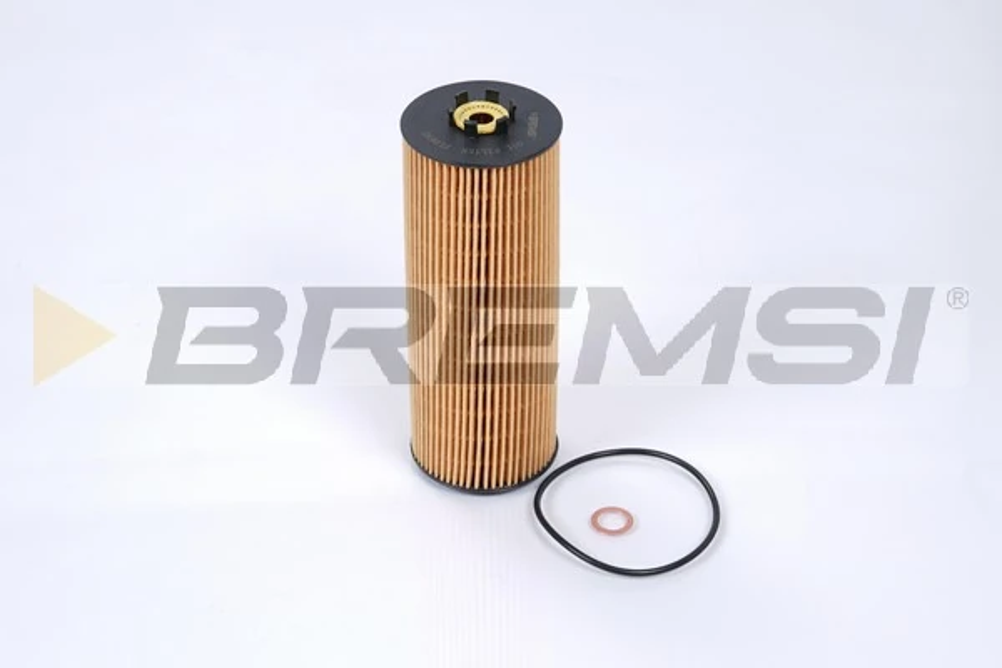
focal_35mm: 42
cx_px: 501
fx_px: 1169
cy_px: 334
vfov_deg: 31.9
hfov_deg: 46.4
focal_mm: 42
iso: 50
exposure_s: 1/200
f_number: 13
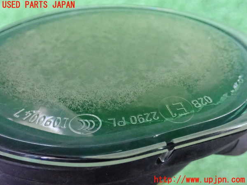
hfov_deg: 40.4
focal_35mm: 47
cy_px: 92
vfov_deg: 30.9
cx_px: 124
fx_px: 335
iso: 4000
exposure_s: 1/100
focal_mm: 8.4
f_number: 3.1
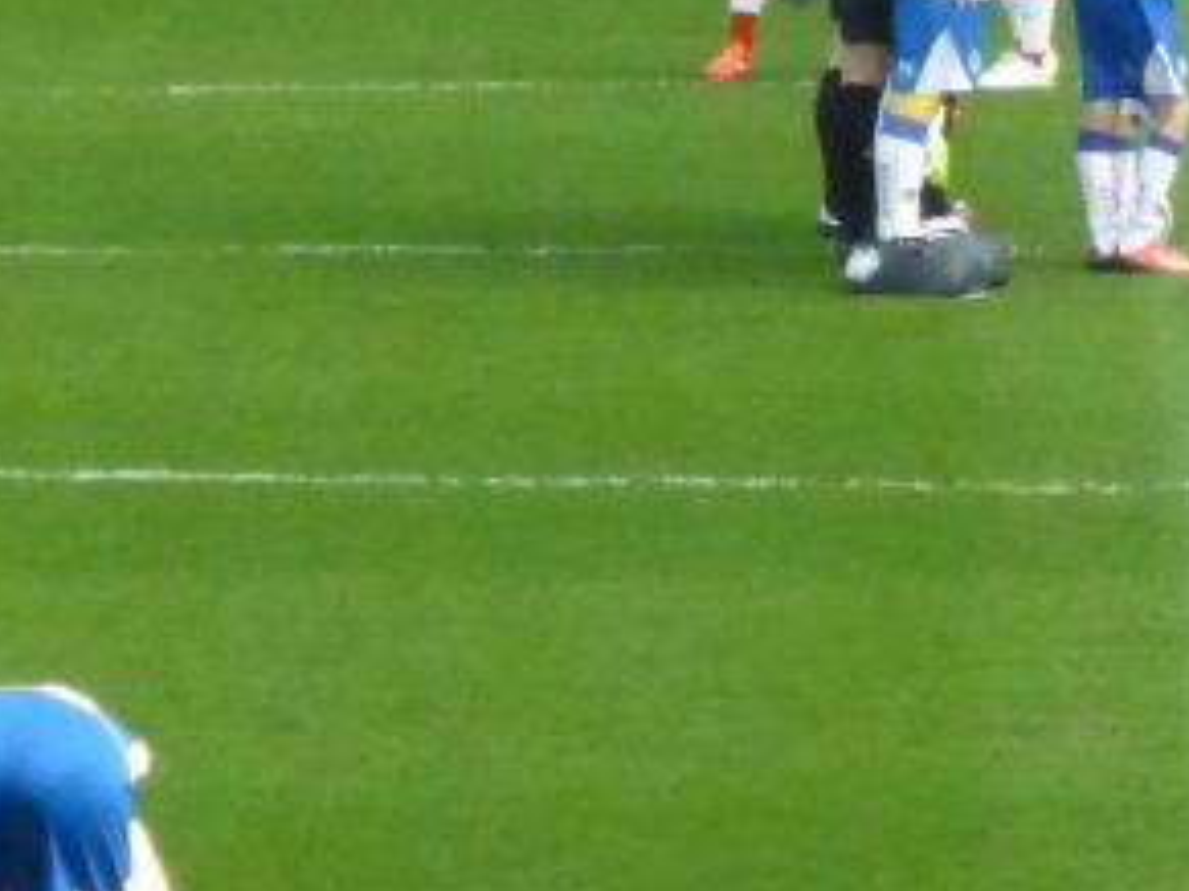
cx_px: 1961
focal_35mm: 822
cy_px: 155
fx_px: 28223
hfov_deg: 2.4
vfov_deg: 1.8
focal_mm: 35.6
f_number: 5.5
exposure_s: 1/1300
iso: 1600
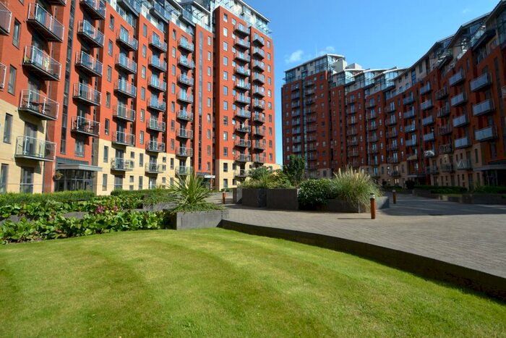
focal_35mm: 16
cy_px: 169
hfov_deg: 95.0
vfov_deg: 72.1
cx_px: 253
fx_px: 232
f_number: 7.1
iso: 100
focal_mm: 11
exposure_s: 1/200
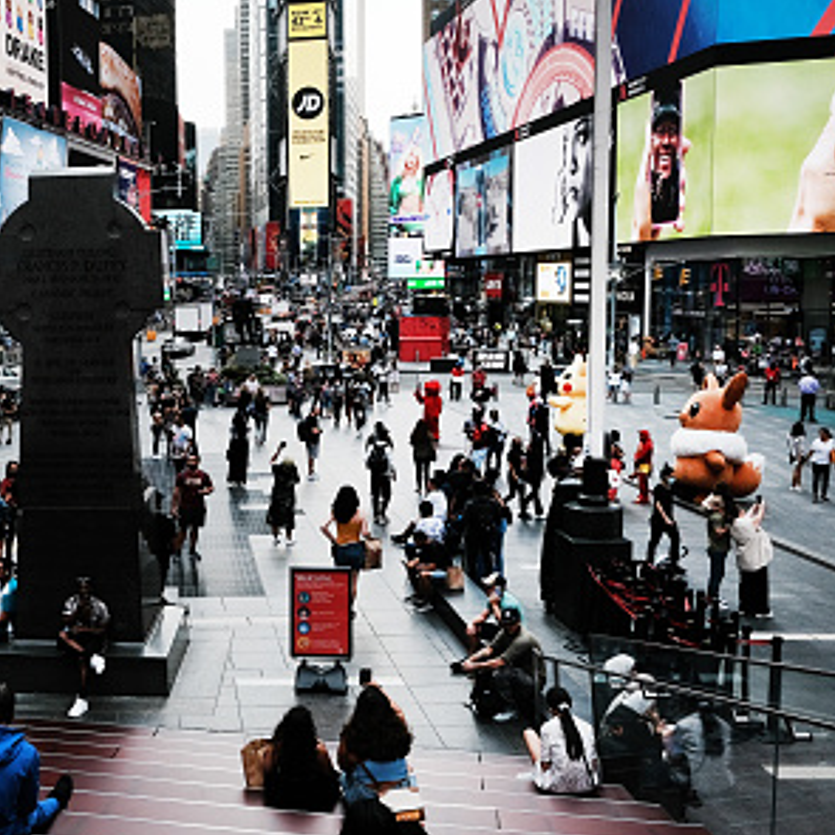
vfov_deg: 40.9
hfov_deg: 39.4
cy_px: 391
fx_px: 1119
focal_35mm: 41
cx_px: 173
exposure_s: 1/240
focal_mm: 16
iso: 320
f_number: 9
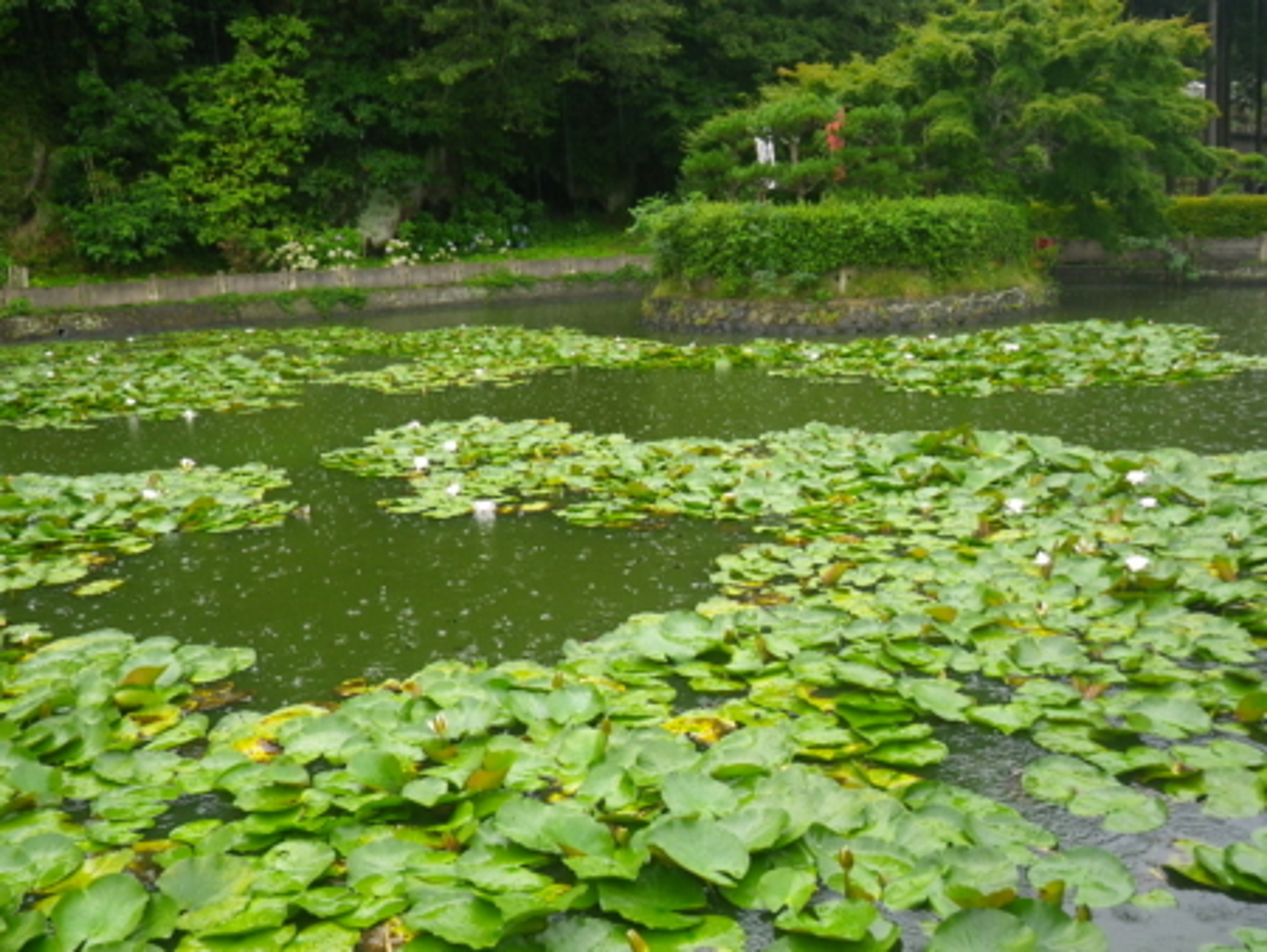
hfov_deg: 53.9
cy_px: 476
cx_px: 634
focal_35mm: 34
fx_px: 1245
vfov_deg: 41.8
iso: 80
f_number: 4.6
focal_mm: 6.1
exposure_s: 1/60
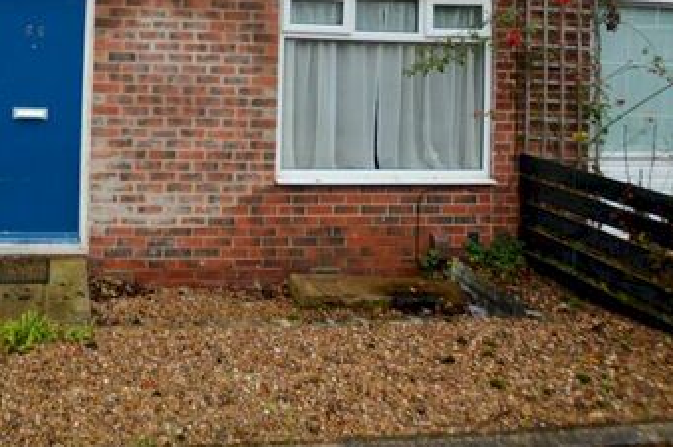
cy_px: 0
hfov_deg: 55.5
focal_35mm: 31
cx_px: 121
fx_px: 579
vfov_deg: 37.7
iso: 400
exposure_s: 1/100
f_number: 4.5
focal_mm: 10
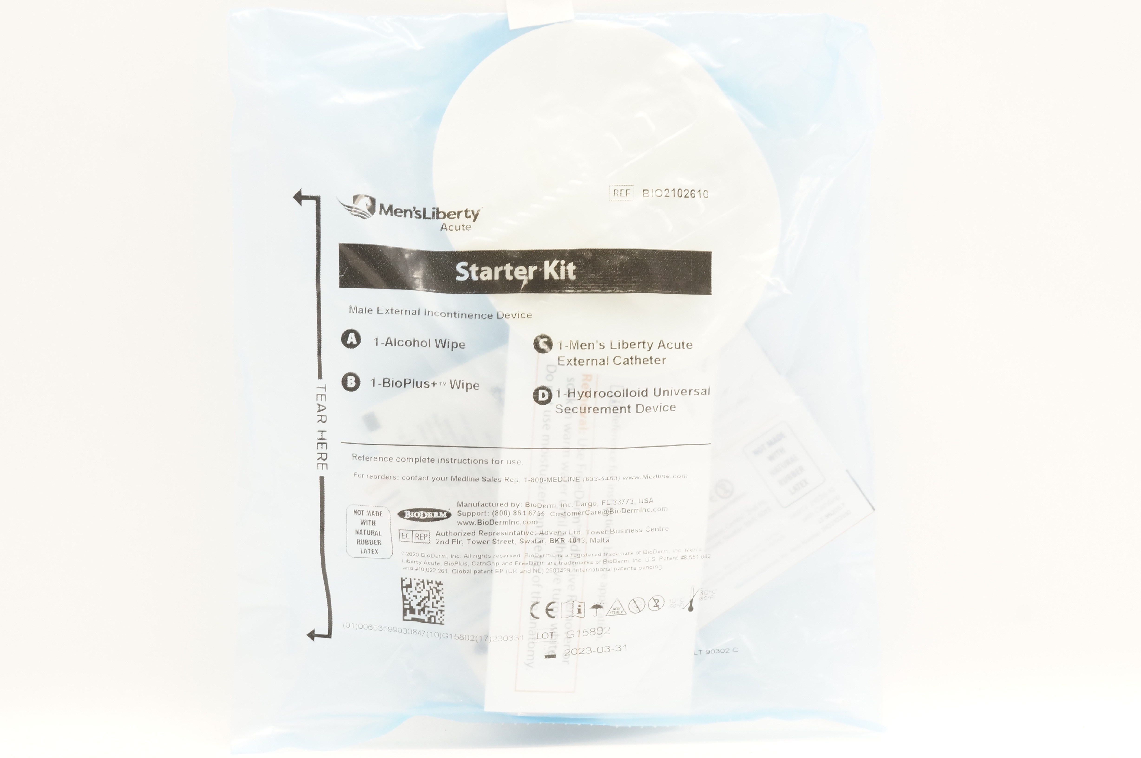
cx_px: 570
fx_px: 2612
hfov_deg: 24.6
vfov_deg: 16.5
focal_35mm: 82
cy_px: 379
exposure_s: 1/25
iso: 800
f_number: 10
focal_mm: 55
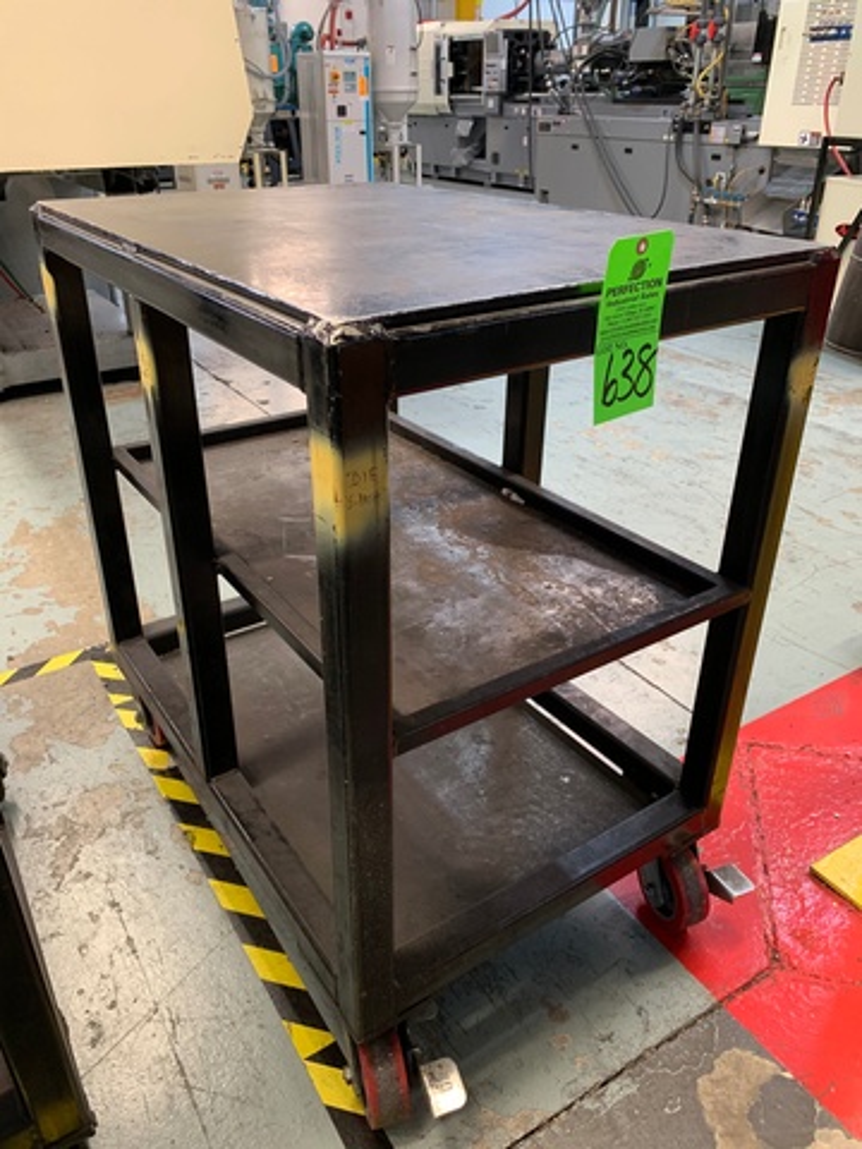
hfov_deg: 53.1
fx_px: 863
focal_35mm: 26
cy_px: 574
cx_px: 431
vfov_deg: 67.3
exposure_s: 1/60
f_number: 1.8
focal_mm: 4.25
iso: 160
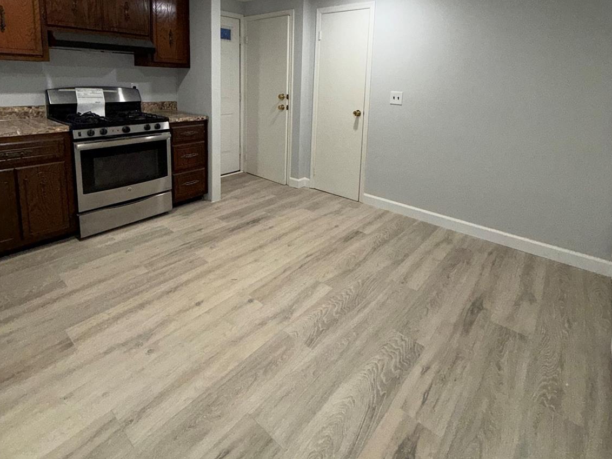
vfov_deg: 65.4
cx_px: 308
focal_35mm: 19
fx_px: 336
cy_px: 127
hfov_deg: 84.7
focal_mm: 2.22
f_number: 2.2
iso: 160
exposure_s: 1/120
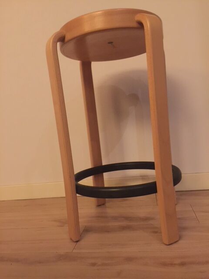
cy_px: 140
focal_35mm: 29
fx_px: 233
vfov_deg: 61.7
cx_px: 104
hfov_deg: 48.2
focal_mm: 4.15
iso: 160
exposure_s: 1/4
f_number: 2.2
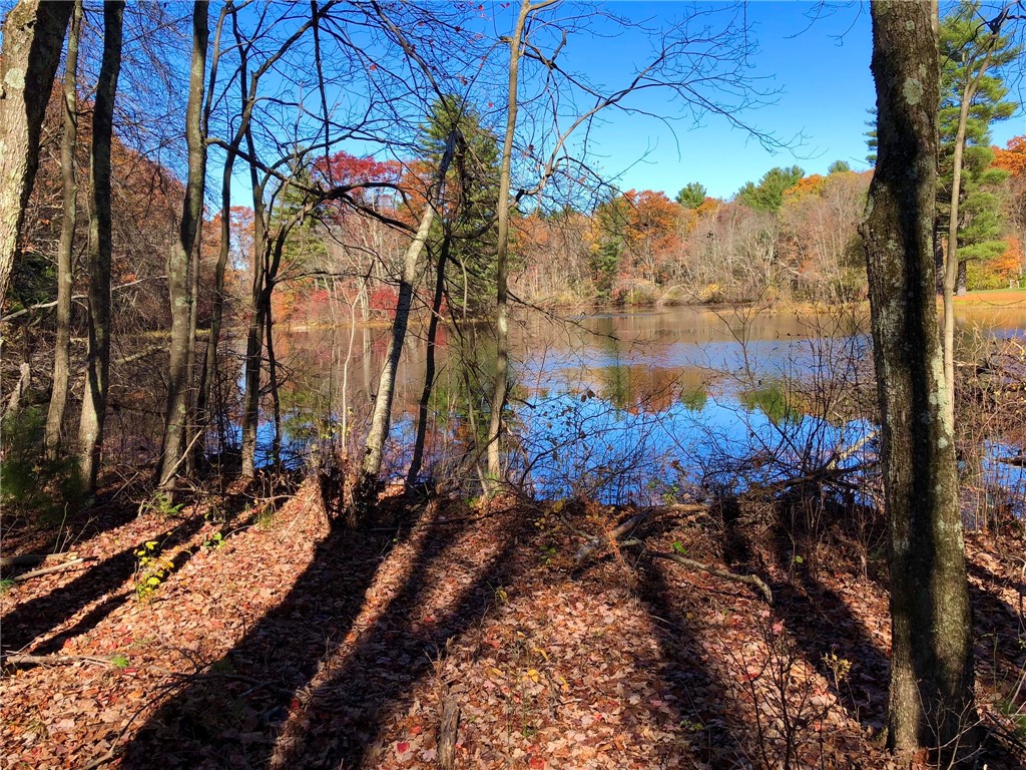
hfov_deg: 63.4
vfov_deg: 49.7
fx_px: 830
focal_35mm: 28
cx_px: 513
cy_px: 385
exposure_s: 1/800
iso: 20
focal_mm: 3.99
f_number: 1.8
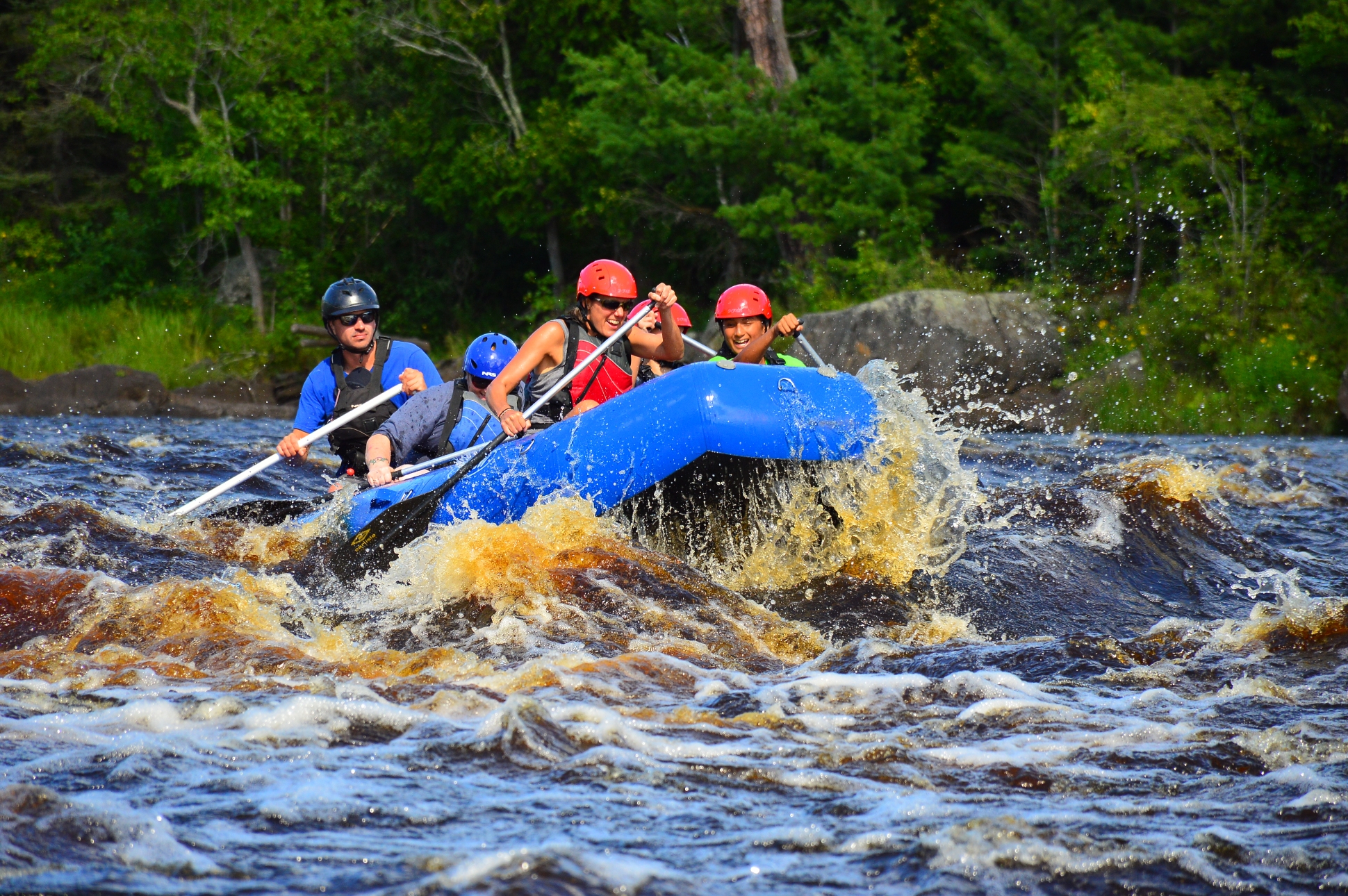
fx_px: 7856
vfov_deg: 6.5
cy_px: 448
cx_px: 674
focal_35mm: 210
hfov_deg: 9.8
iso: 400
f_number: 5.6
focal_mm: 140
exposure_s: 1/800
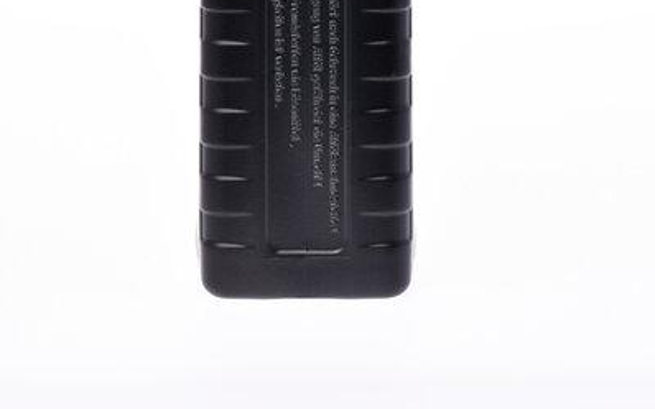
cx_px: 328
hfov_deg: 7.1
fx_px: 5267
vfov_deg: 4.4
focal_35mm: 295
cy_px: -54
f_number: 18
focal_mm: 160
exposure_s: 1/100
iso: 100
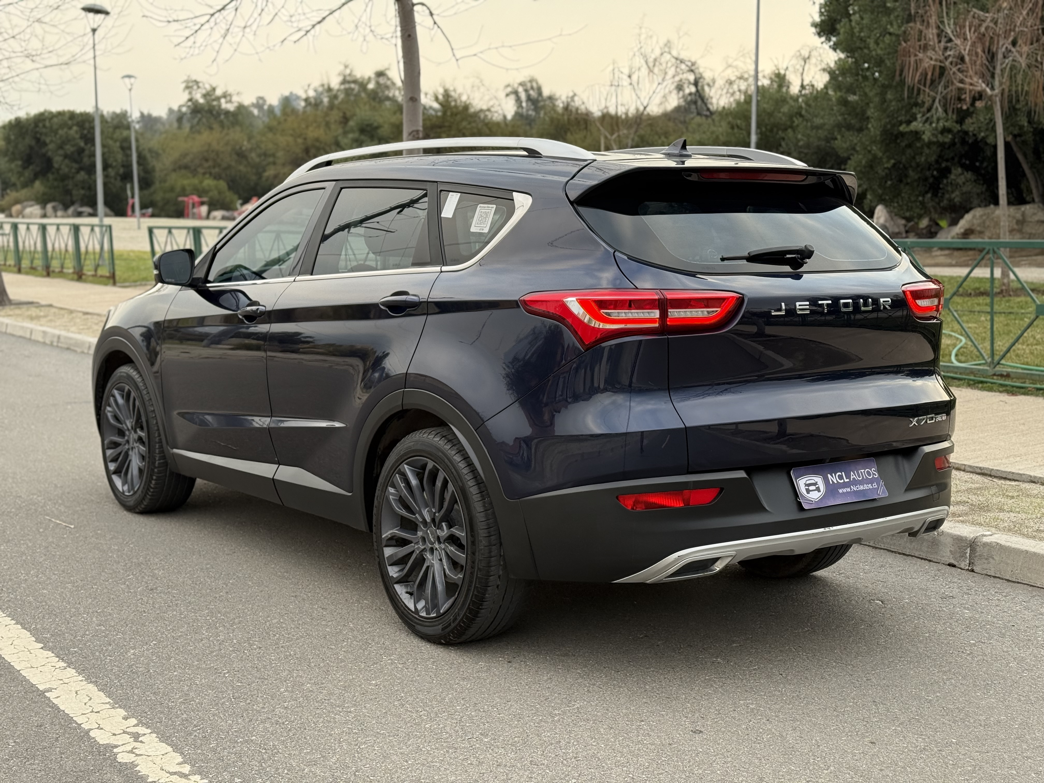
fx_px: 1448
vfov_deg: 30.3
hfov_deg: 39.7
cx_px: 522
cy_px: 392
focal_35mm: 48
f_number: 1.78
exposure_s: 1/351
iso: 80
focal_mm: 6.76
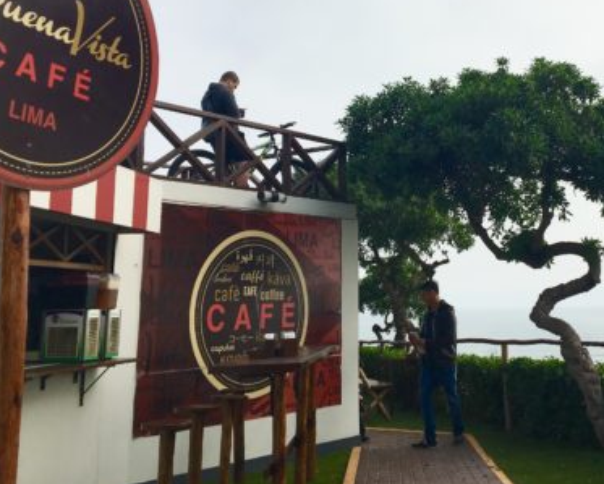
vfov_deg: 31.6
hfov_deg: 38.9
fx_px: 841
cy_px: 124
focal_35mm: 47
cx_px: 419
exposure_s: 1/1876
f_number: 2.2
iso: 25
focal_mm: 4.15
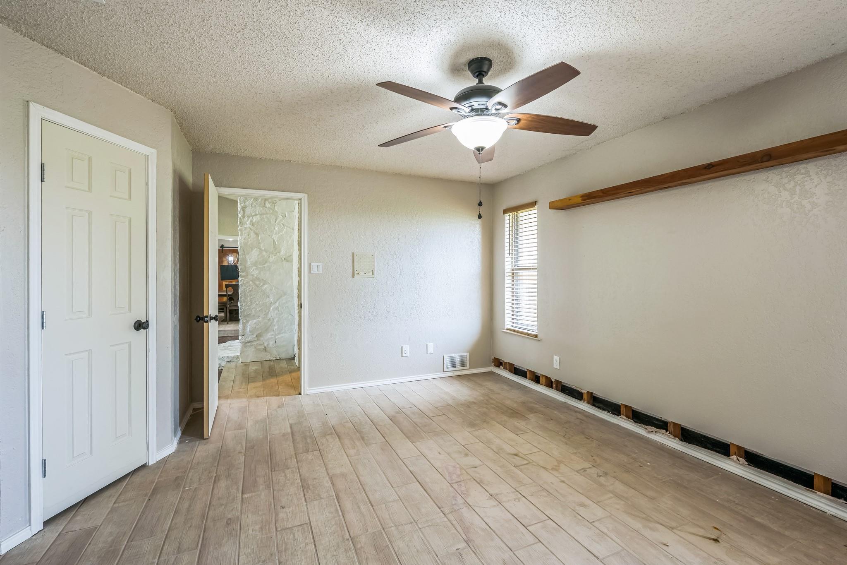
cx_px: 424
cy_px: 282
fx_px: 376
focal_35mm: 16
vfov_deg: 73.7
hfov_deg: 96.7
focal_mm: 16
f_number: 7.1
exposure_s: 1/13
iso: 400
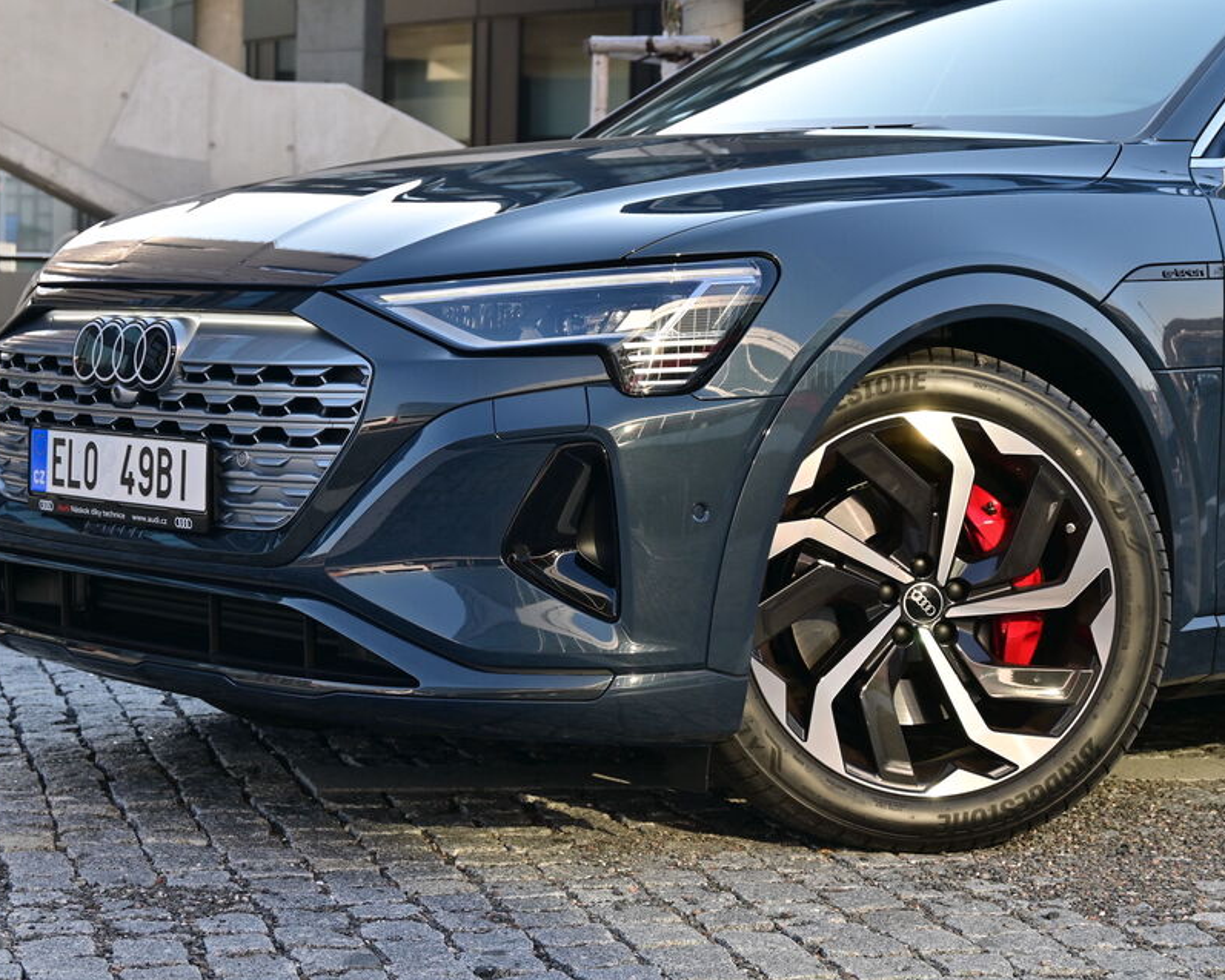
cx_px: 570
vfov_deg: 19.7
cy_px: 490
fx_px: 2829
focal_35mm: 78
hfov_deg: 24.4
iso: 100
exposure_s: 1/160
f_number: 6
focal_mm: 46
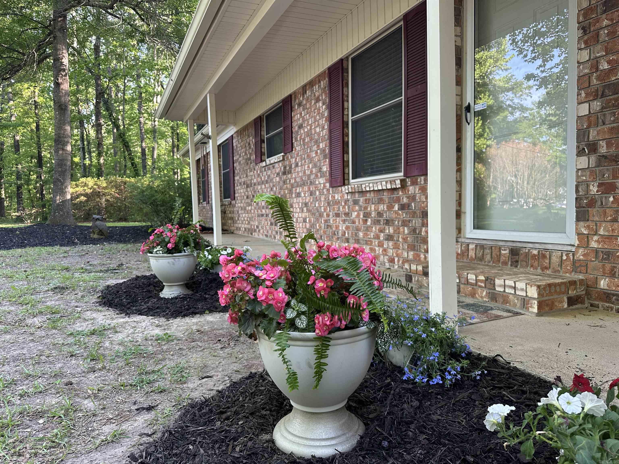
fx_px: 429
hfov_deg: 71.6
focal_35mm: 24
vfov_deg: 56.8
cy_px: 232
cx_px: 310
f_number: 1.78
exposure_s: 1/121
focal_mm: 6.86
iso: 125
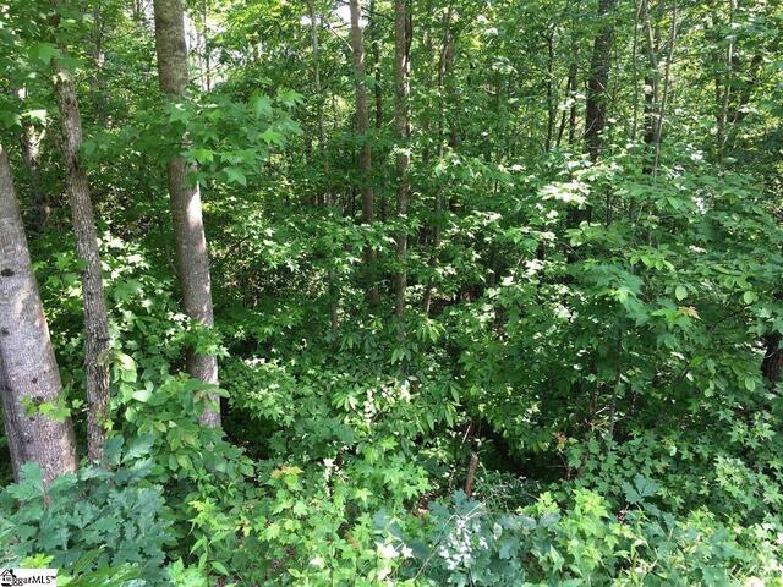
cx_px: 392
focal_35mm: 29
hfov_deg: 61.7
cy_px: 294
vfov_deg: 48.2
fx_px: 656
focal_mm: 4.15
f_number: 2.2
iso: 25
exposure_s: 1/60
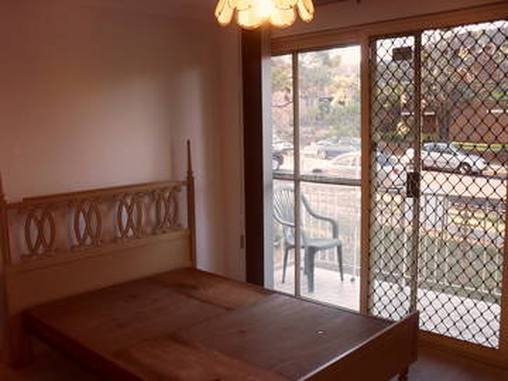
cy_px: 190
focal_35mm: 35
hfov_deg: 52.6
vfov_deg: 40.7
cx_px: 254
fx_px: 514
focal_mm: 6.2
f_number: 2.8
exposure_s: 1/45
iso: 200
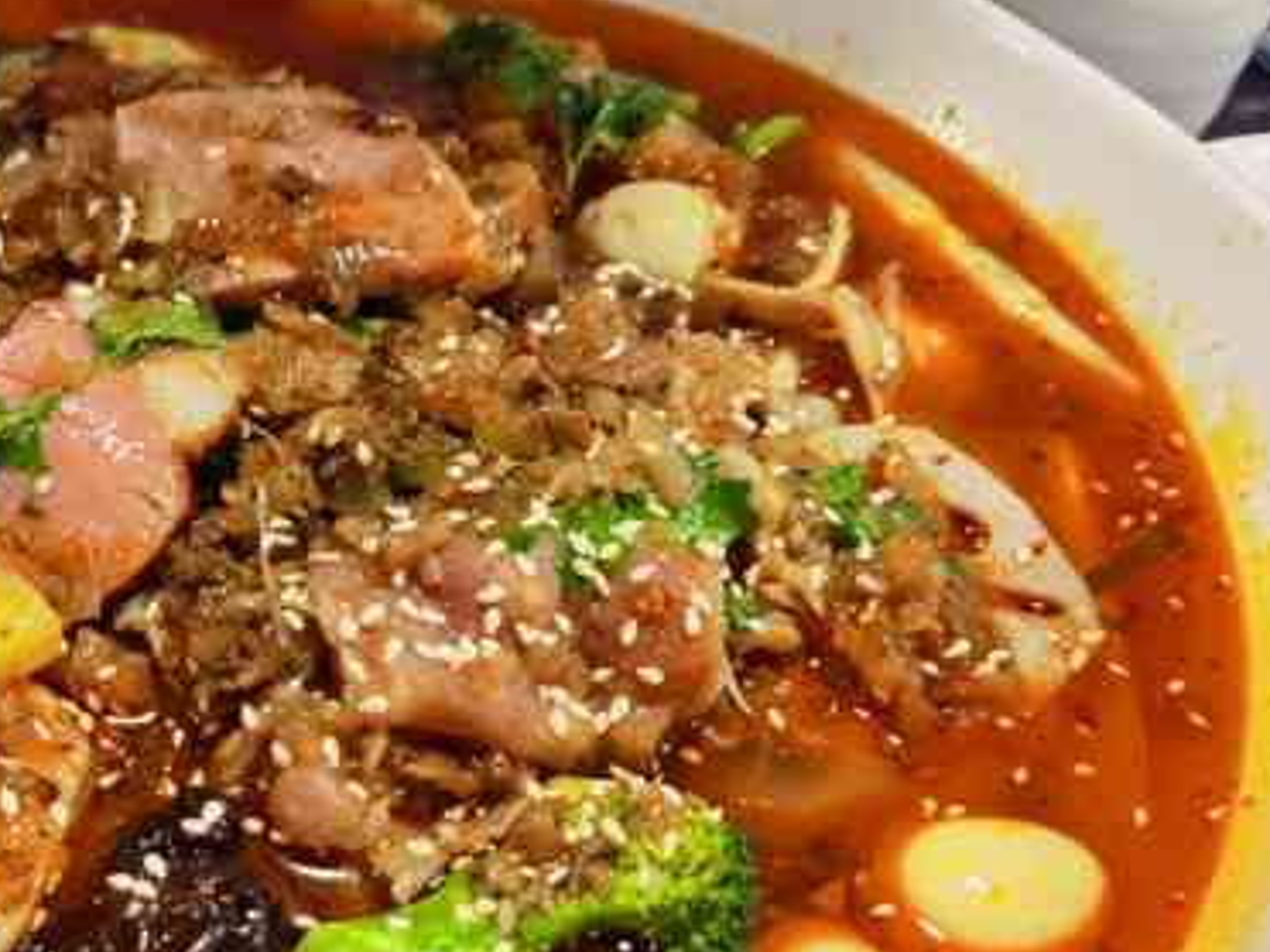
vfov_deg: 28.2
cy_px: 707
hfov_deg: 36.0
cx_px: 219
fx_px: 1870
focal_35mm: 51
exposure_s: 1/60.2
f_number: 1.9
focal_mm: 6.71
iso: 400
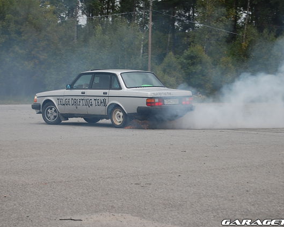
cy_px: 113
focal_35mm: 94
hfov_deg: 20.5
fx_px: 786
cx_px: 142
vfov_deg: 16.4
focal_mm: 55
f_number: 7.1
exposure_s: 1/200
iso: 200
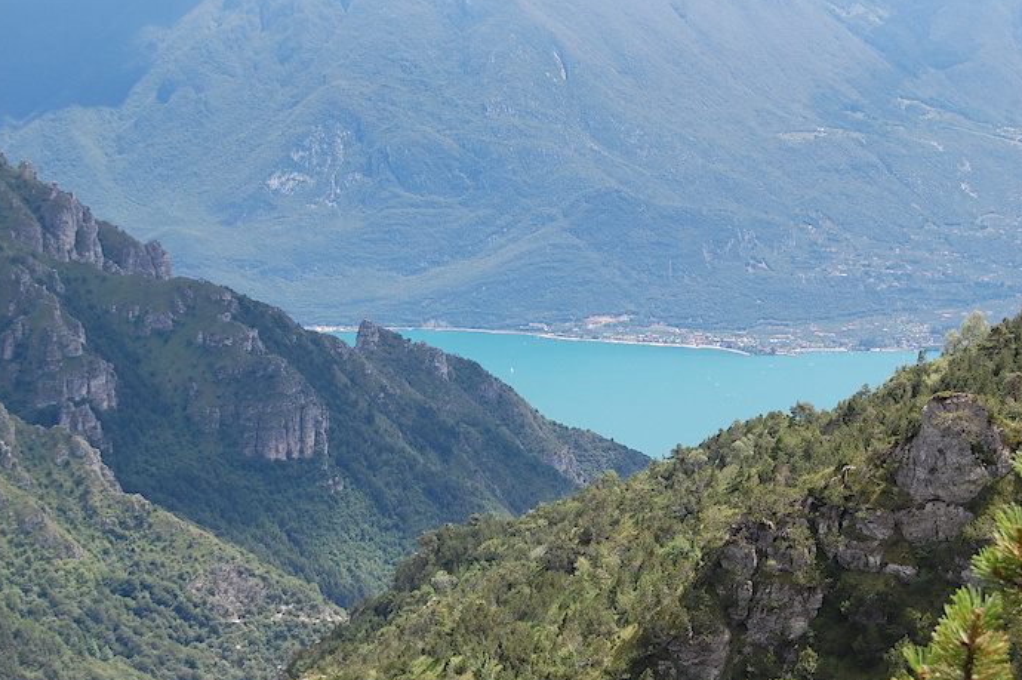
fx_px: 2468
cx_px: 483
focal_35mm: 87
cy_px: 338
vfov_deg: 15.7
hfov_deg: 23.4
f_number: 10
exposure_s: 1/250
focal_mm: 50
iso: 280
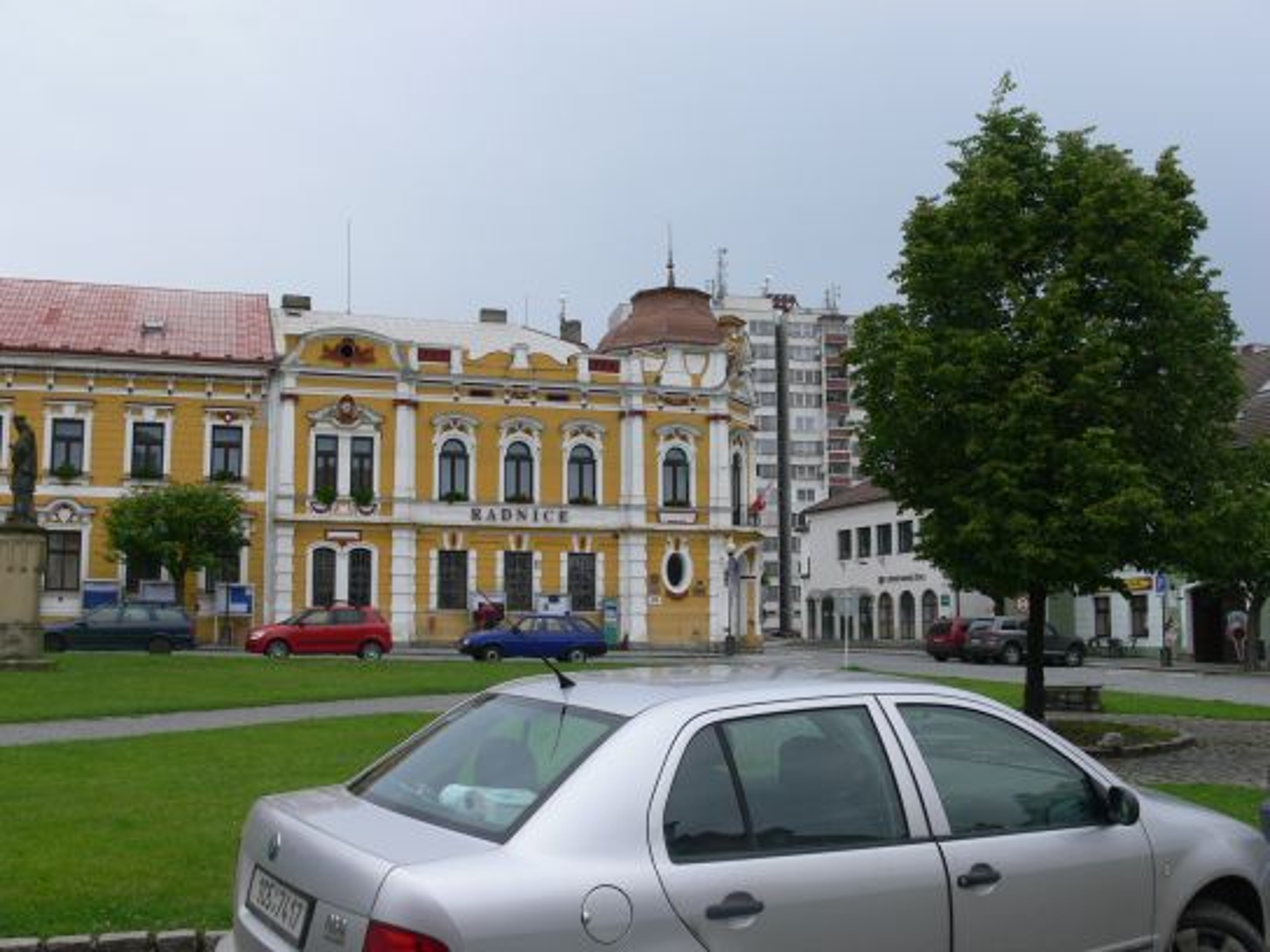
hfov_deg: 52.6
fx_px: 1284
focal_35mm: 35
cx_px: 635
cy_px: 476
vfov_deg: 40.7
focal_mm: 7.4
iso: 100
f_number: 5.6
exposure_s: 1/250
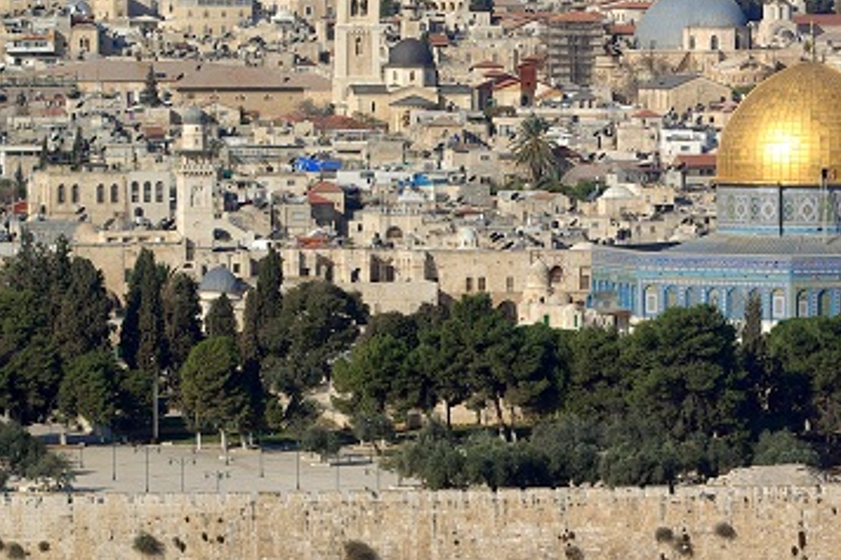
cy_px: 201
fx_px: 5889
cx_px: 827
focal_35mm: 252
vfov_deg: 5.4
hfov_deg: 8.1
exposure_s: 1/180
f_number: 16
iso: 100
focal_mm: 75
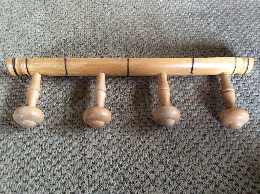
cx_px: 130
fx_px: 240
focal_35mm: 32
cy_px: 97
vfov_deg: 44.1
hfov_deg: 56.9
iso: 500
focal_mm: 3.3
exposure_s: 1/17
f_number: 2.4
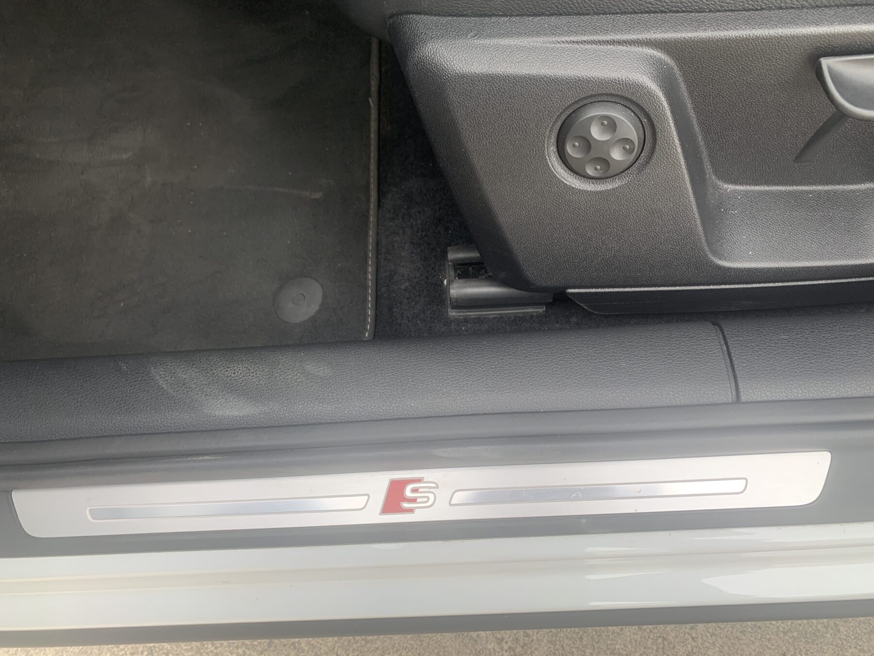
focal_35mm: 26
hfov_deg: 67.3
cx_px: 437
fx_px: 656
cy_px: 328
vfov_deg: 53.1
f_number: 1.8
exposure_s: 1/122
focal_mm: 4.25
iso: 32
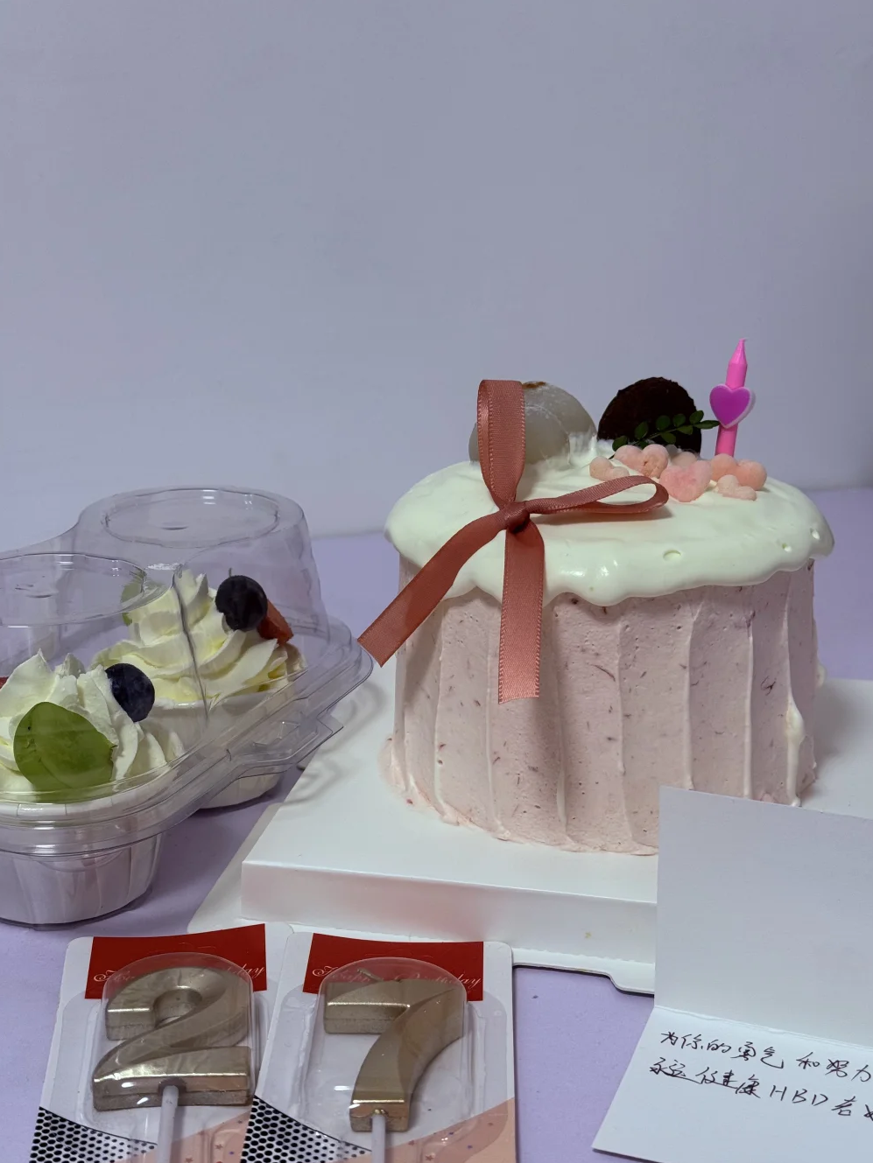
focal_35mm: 52
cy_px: 592
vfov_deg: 36.8
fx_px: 1748
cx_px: 434
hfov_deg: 28.0
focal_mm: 6.76
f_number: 1.78
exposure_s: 1/50
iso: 50
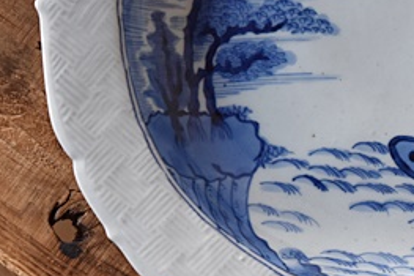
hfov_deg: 7.3
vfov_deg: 4.8
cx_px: 353
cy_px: -16
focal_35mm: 283
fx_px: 3249
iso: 400
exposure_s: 1/5
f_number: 5.6
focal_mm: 55
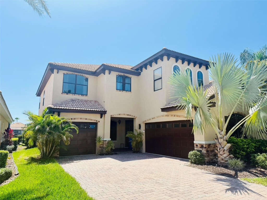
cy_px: 100
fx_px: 185
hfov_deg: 71.6
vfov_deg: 56.8
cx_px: 134
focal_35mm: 24
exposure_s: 1/2801
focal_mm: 6.76
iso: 100
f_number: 1.78
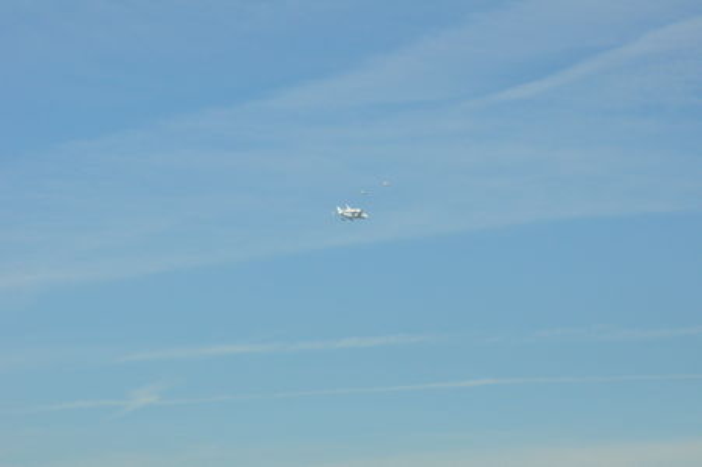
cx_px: 351
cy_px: 234
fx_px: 3069
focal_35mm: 158
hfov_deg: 13.0
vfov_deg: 8.7
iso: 1600
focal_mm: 105
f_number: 18
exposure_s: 1/1250
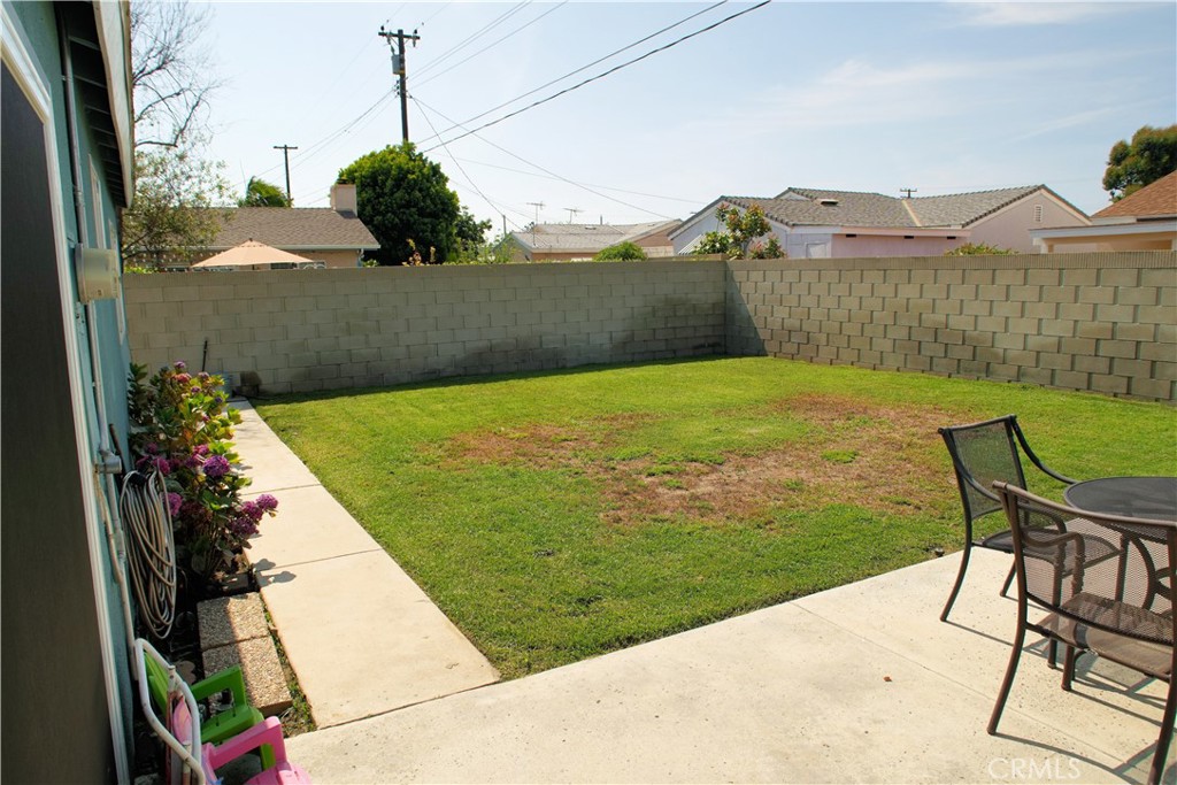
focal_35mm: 24
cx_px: 588
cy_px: 392
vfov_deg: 53.1
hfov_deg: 73.7
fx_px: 785
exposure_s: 1/1000
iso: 200
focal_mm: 24
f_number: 7.1
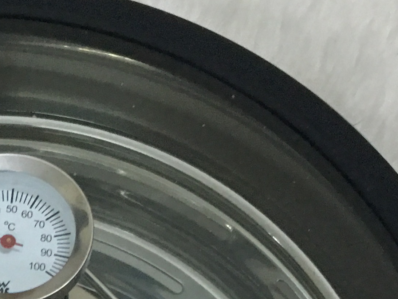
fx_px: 1230
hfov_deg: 17.8
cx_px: -32
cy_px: 491
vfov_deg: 12.9
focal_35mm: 107
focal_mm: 4.15
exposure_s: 1/17
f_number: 2.2
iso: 100
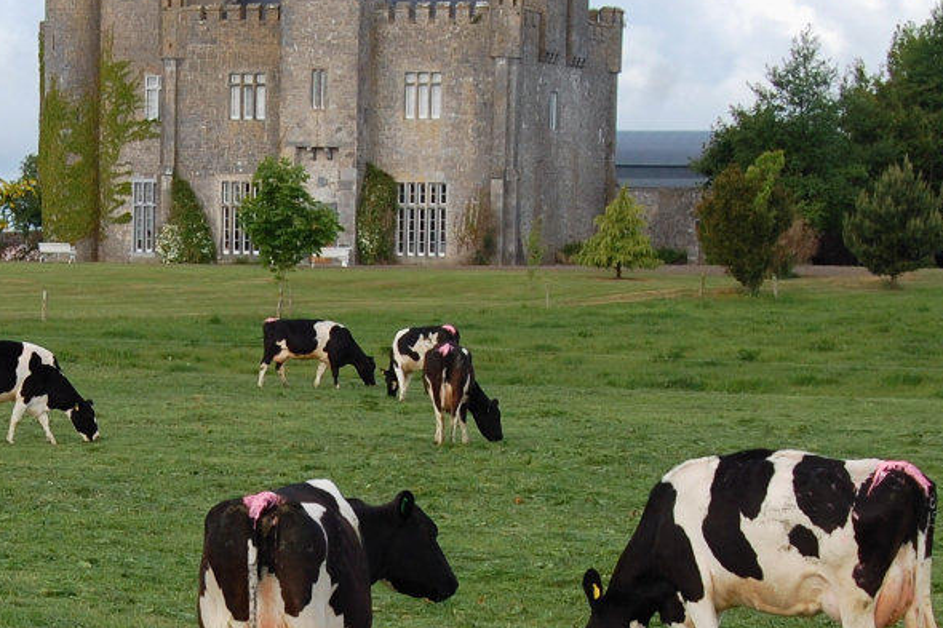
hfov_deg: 14.1
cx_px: 145
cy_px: 598
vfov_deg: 9.4
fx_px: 3797
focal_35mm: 145
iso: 200
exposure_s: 1/250
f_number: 8
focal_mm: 38
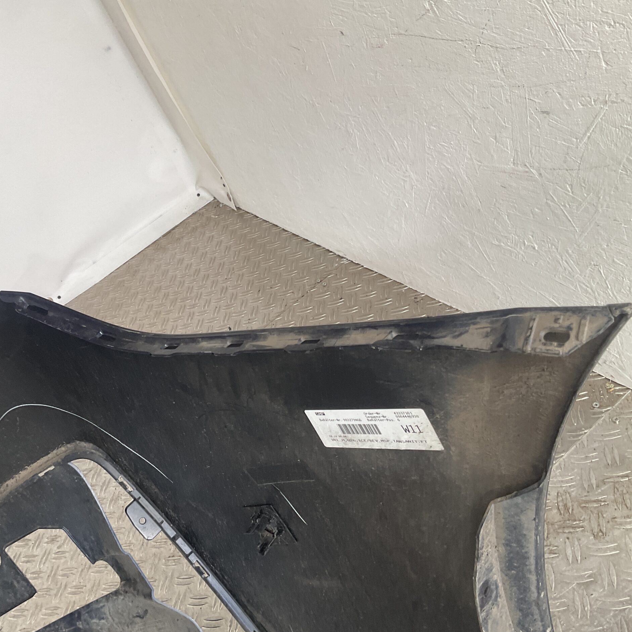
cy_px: 318
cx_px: 269
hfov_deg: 47.1
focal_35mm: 35
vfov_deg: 47.2
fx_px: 723
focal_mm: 3
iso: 50
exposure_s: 1/120
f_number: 1.8
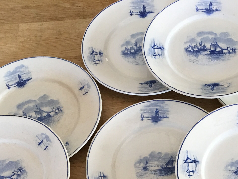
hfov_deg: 30.8
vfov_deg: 22.5
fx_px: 426
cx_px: 167
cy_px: 188
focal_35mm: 62
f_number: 2.2
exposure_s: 1/33
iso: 50
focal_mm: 4.15
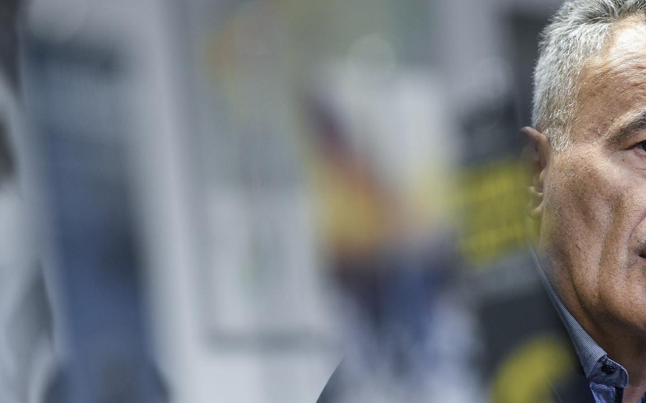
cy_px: 237
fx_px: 4981
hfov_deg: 7.4
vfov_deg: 4.6
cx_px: 425
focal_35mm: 283
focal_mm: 200
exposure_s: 1/160
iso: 2500
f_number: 4
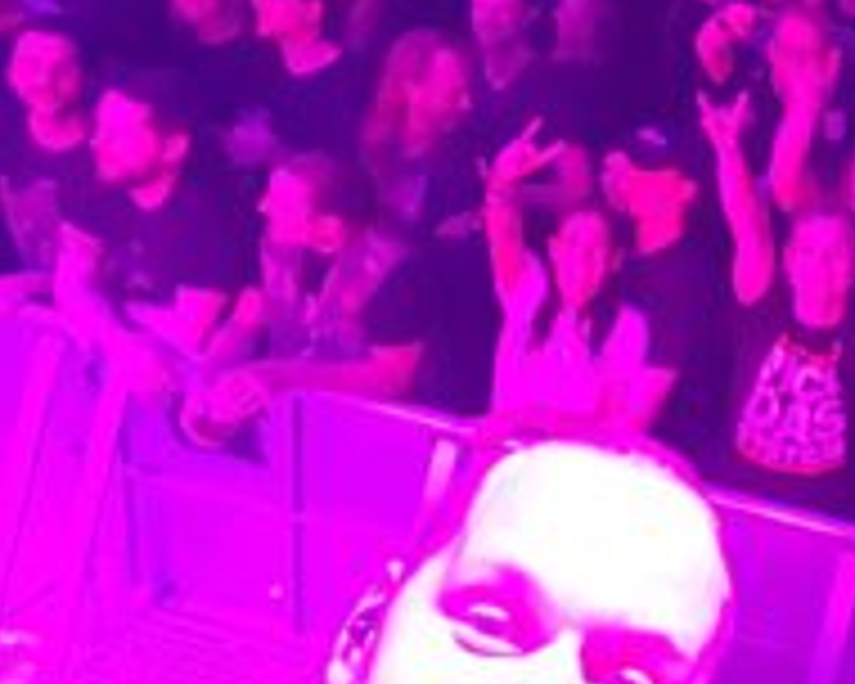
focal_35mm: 54
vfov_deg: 28.1
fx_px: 1366
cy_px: 299
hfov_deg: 30.6
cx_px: 965
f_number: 1.7
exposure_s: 1/13
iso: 640
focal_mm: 2.1
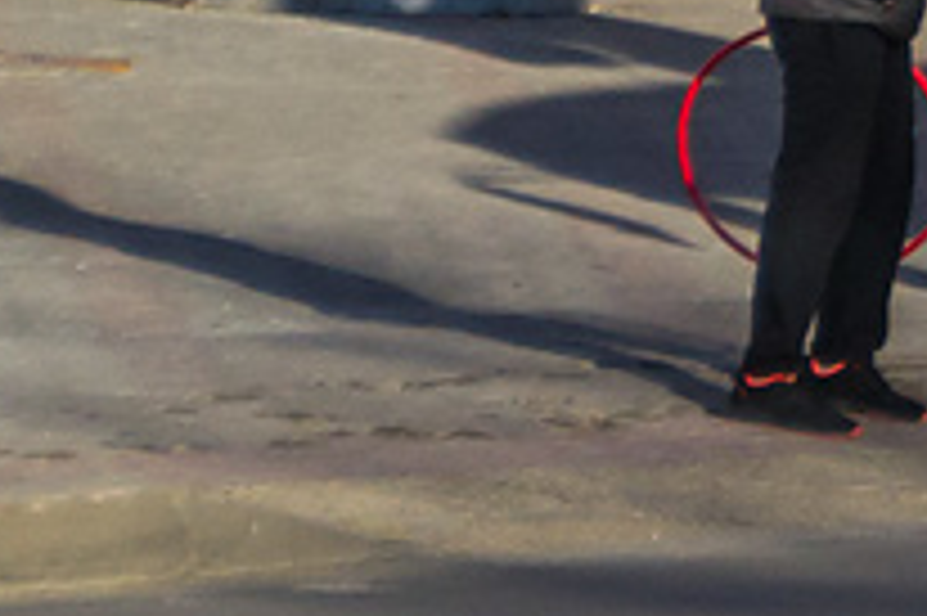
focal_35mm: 815
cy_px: -1176
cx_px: 3082
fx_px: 20969
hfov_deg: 2.5
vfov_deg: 1.7
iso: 400
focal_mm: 80
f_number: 5.6
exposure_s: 1/1600
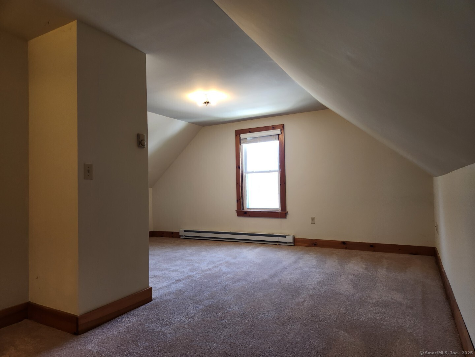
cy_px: 178
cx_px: 238
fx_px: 316
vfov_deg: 58.9
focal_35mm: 23
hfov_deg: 73.9
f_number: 1.8
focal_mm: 5.4
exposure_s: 1/120
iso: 160
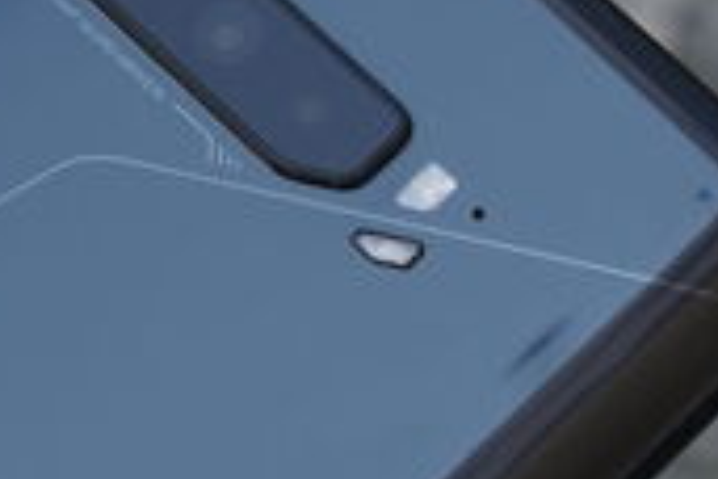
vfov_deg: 6.7
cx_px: -199
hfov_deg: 9.9
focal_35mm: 204
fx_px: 4068
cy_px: 676
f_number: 7.1
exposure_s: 1/125
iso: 250
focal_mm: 42
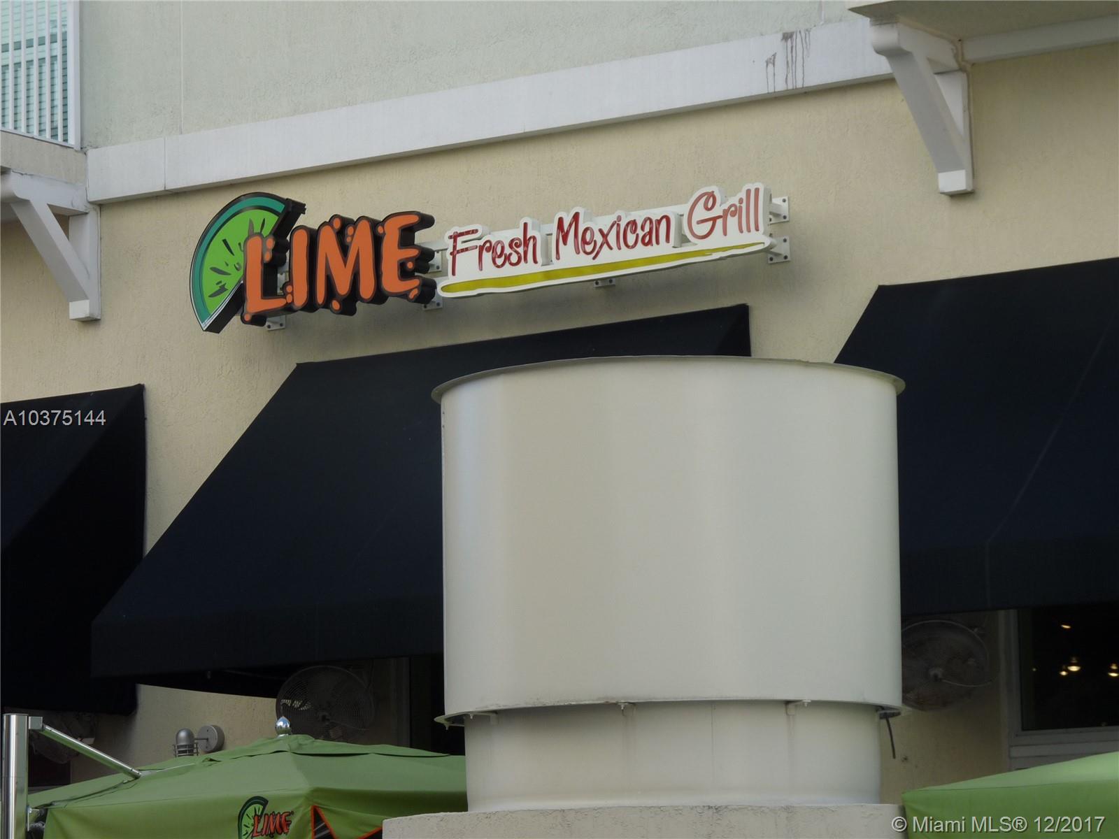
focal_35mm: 122
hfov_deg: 16.1
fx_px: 3944
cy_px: 420
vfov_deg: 12.1
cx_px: 560
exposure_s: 1/250
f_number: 5
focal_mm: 21.6
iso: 100
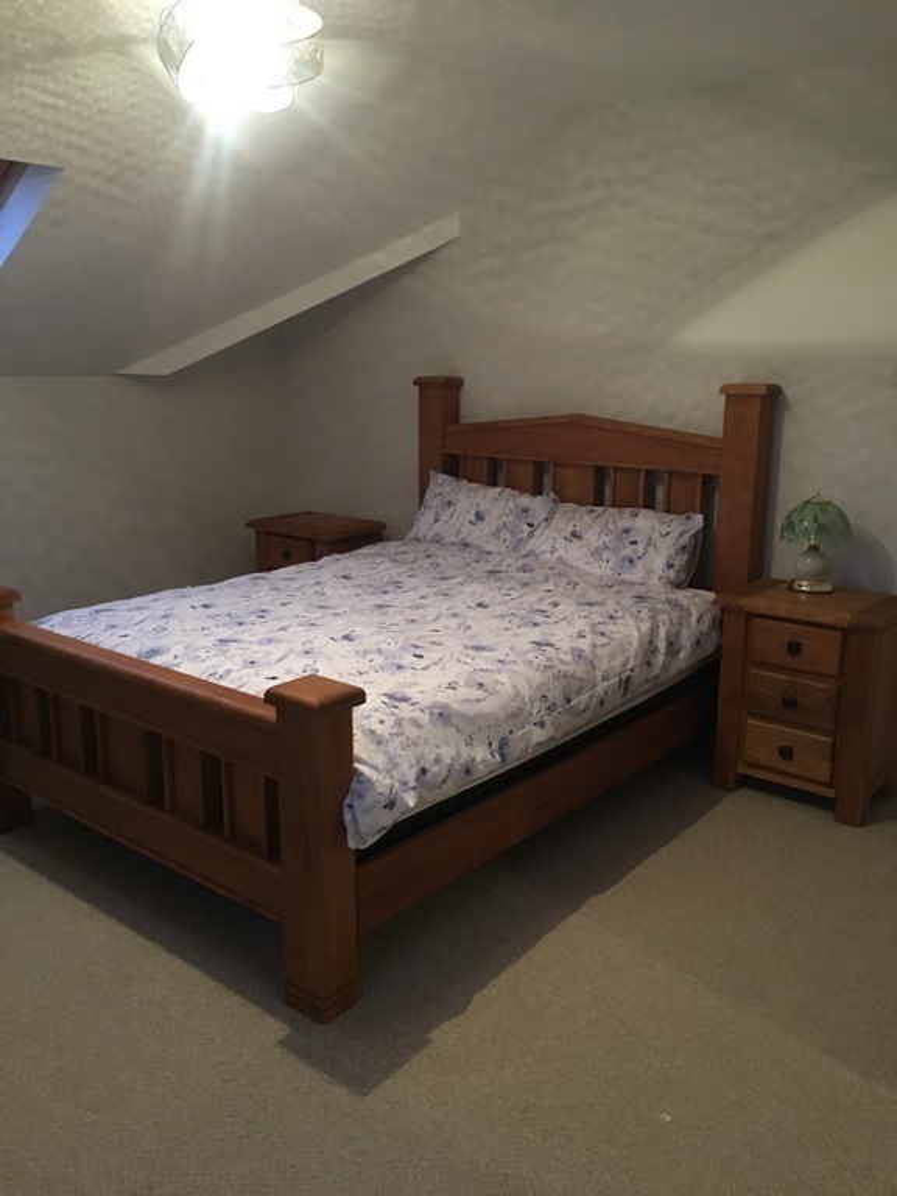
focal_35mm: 29
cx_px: 448
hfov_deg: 48.2
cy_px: 598
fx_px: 1002
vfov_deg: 61.7
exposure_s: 1/17
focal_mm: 4.15
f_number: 2.2
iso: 400
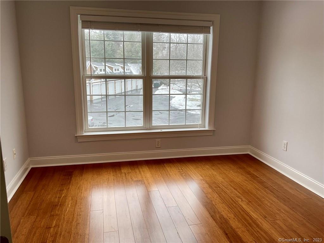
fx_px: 271
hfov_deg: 61.7
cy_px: 122
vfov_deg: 48.2
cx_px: 162
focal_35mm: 29
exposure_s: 1/120
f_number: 1.8
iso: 16
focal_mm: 3
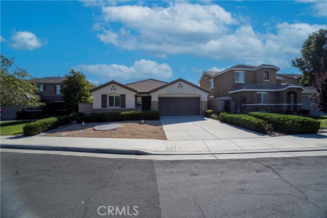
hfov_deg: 100.4
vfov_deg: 77.4
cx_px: 164
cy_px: 109
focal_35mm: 15
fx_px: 136
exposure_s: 1/4000
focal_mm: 10
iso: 100
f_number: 8
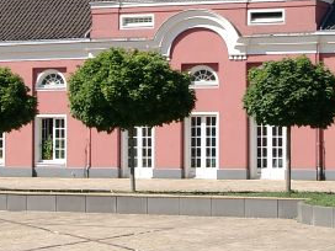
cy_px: -2
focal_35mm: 138
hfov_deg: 14.3
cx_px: 188
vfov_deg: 10.7
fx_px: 1336
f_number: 4
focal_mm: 9.82
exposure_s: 1/510
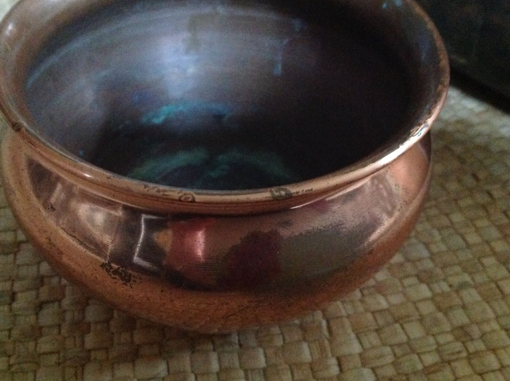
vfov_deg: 35.0
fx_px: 603
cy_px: 196
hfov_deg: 45.7
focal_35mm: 41
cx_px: 222
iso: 800
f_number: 2.4
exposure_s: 1/15
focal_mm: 4.28
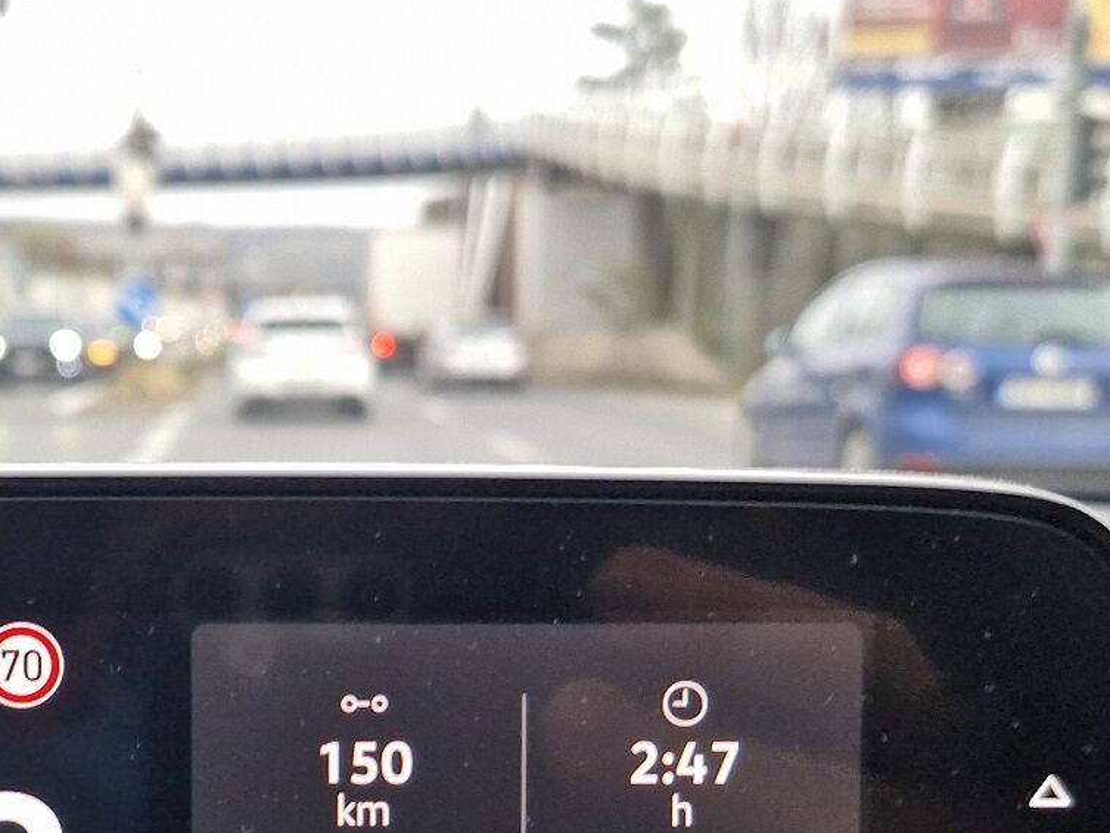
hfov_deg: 34.3
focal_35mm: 55
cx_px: 287
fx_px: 1764
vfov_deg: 25.8
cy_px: 739
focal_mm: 5.54
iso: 100
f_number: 1.8
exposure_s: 1/100
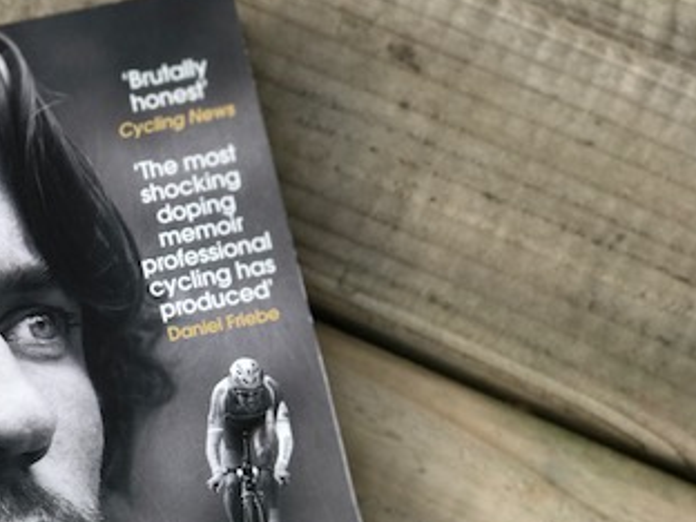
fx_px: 2352
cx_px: -16
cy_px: 484
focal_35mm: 117
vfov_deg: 12.6
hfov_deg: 16.5
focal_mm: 6.6
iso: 20
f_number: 2.8
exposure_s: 1/138
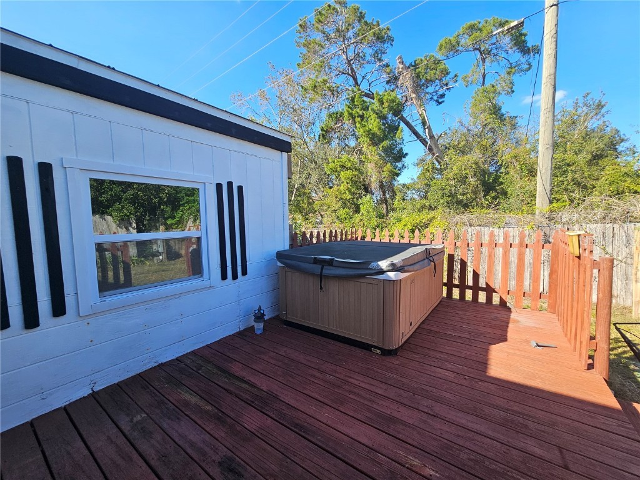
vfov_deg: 89.9
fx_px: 240
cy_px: 240
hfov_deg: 106.2
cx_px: 320
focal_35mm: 13
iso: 64
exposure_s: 1/784
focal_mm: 2.2
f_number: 2.2
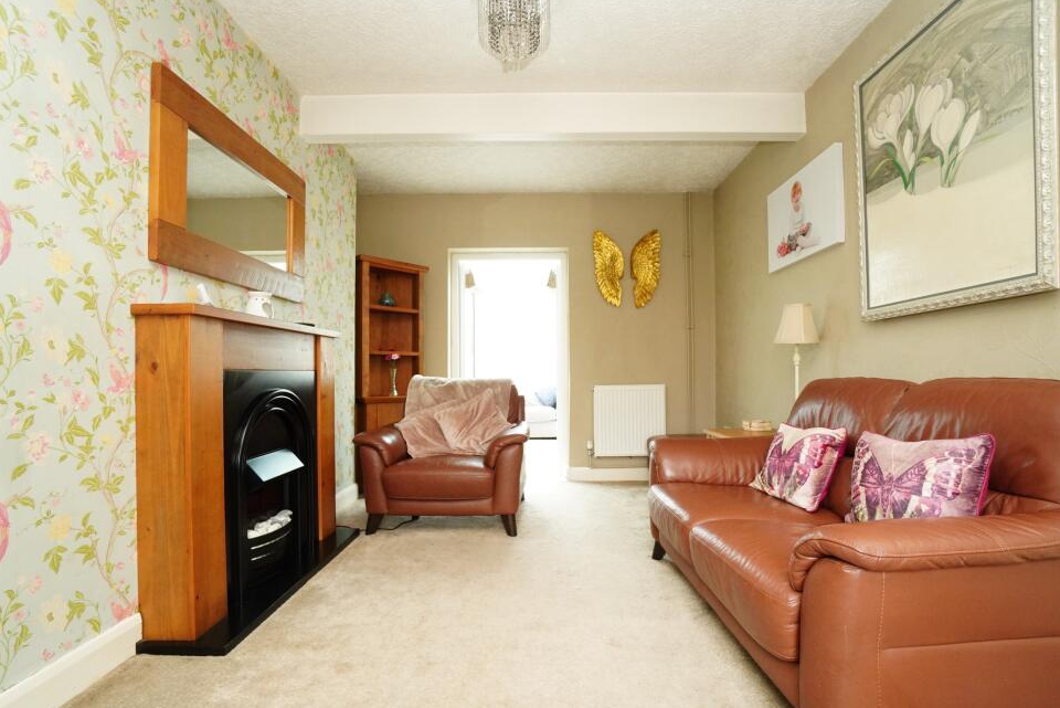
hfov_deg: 96.7
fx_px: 471
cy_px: 367
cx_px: 549
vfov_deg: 73.8
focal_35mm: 16
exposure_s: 1/60
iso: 2500
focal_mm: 10
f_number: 4
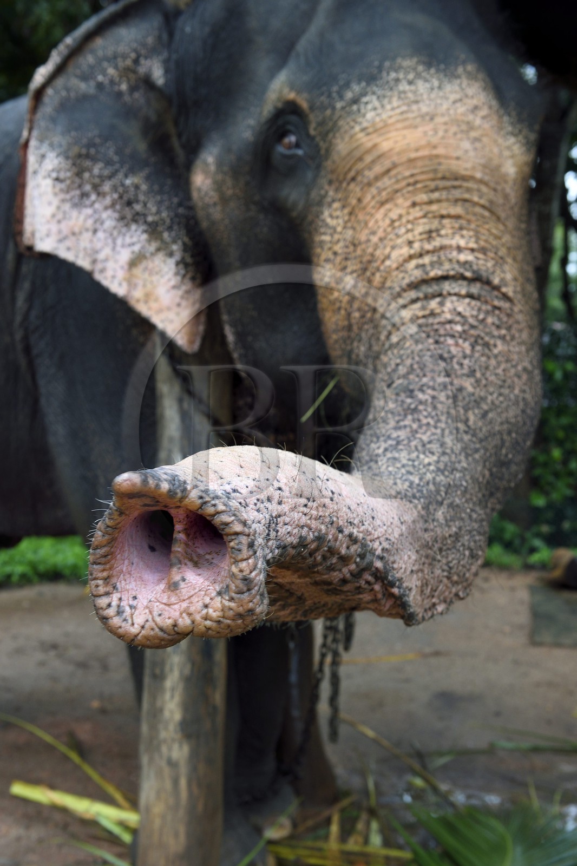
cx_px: 288
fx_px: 1058
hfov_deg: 30.5
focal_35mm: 44
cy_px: 433
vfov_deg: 44.5
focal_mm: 44
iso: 800
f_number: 6.3
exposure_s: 1/200
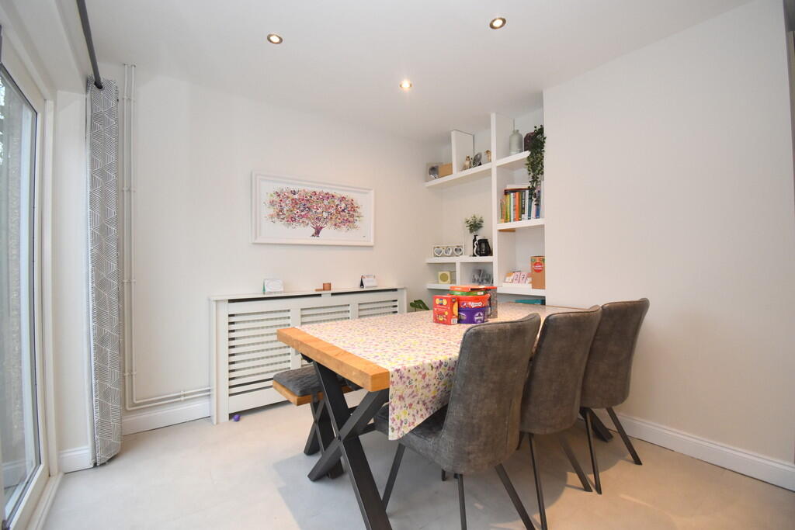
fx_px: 331
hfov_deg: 100.4
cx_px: 398
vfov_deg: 77.3
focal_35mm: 15
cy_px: 265
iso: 800
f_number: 4.5
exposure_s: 1/160
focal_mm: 10
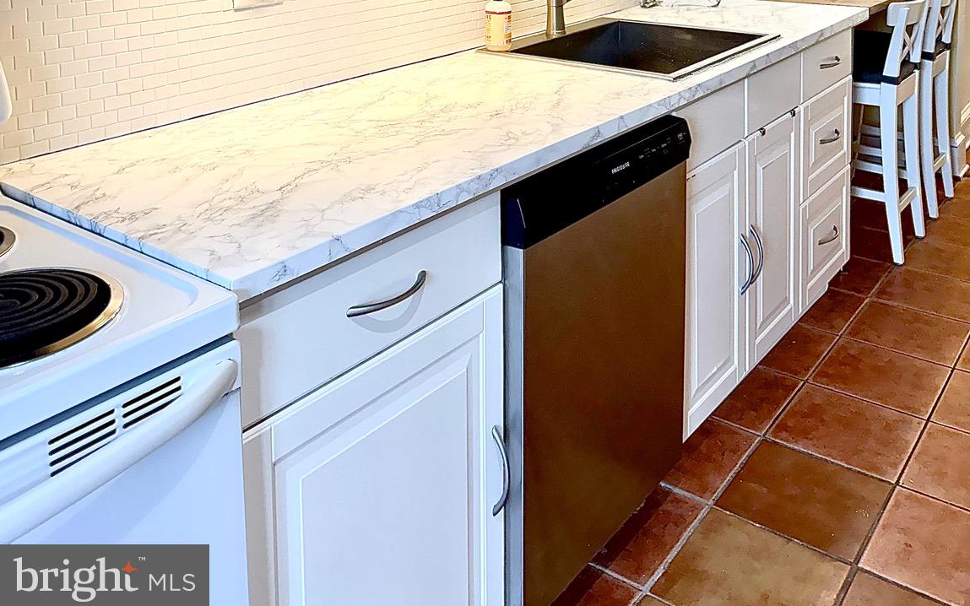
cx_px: 485
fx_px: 899
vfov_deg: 33.3
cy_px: -35
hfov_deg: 56.7
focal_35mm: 34
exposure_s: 1/120
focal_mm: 6.76
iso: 160
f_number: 1.78
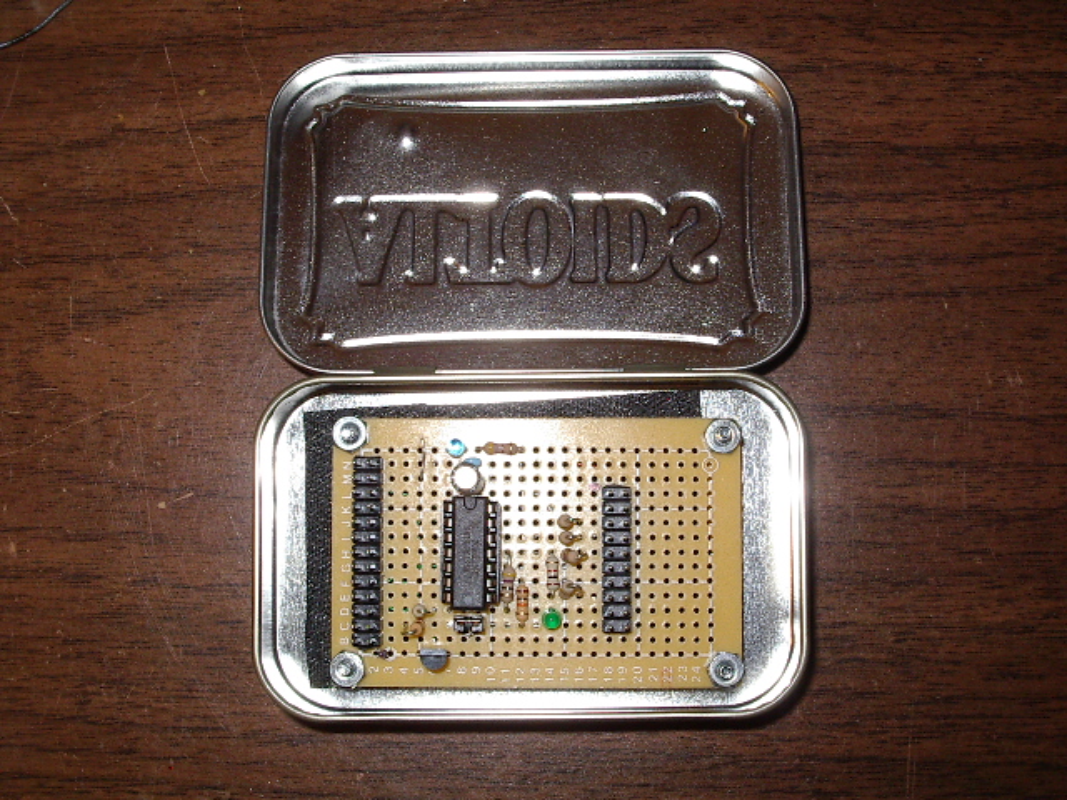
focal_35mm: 52
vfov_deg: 28.0
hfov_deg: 36.8
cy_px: 400
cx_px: 534
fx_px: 1603
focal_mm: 7.8
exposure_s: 1/60
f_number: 5.5
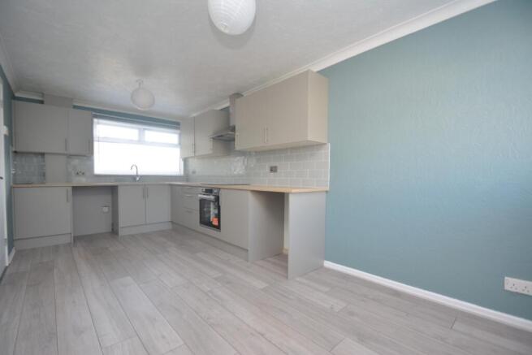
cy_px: 178
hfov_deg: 100.4
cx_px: 266
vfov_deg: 77.4
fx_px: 222
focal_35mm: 15
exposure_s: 1/60
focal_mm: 10
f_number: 4
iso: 320
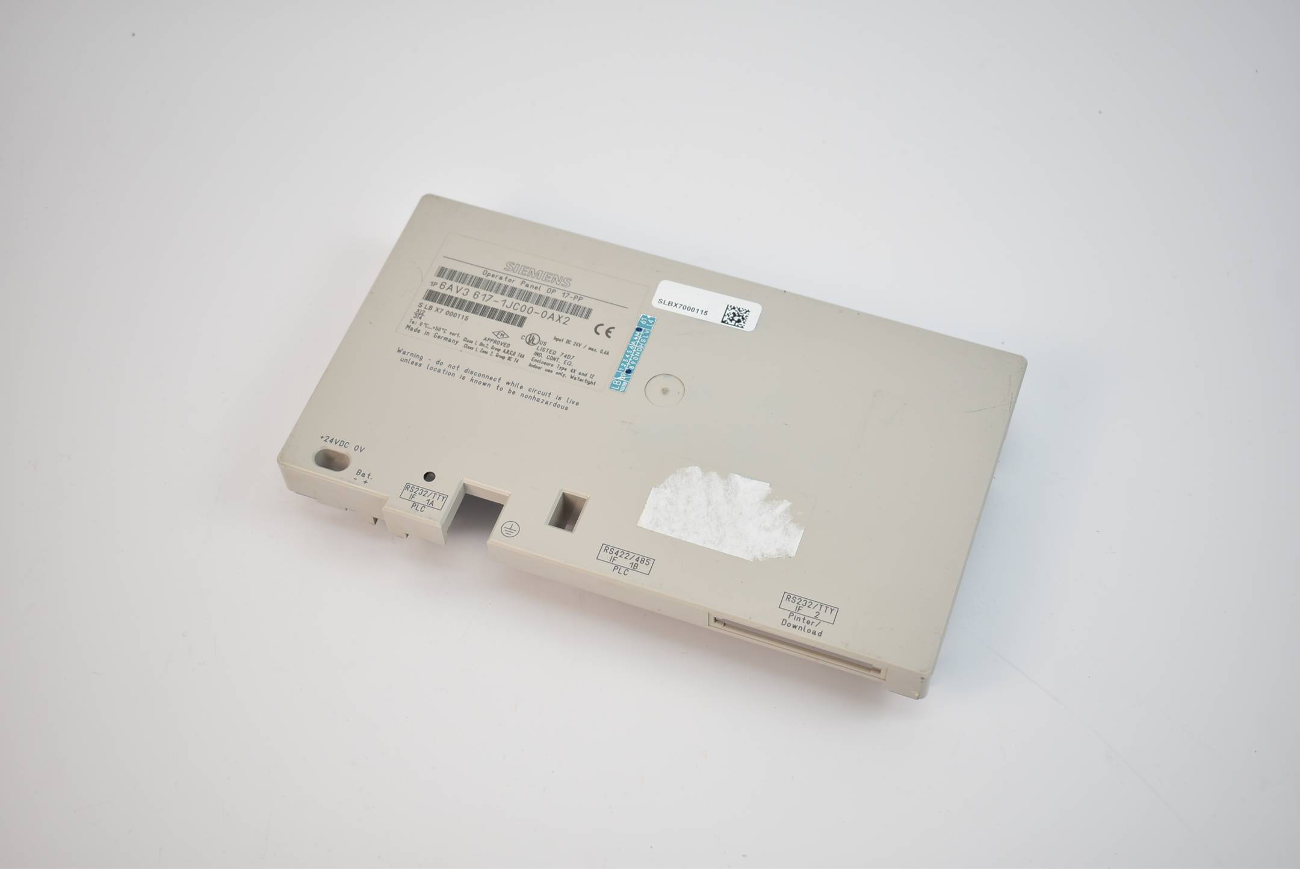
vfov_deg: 26.5
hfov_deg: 38.9
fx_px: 1843
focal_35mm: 51
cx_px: 650
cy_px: 434
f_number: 4.5
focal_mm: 34
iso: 125
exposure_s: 1/50
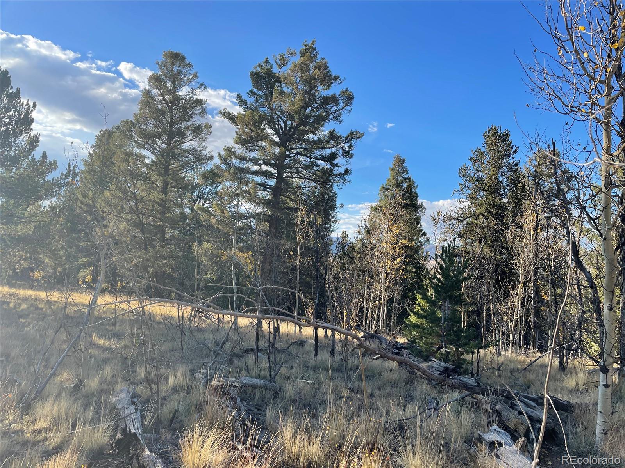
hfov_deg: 67.3
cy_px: 234
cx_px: 312
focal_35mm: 26
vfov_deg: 53.1
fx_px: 469
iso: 32
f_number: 1.6
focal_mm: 4.2
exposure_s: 1/1575
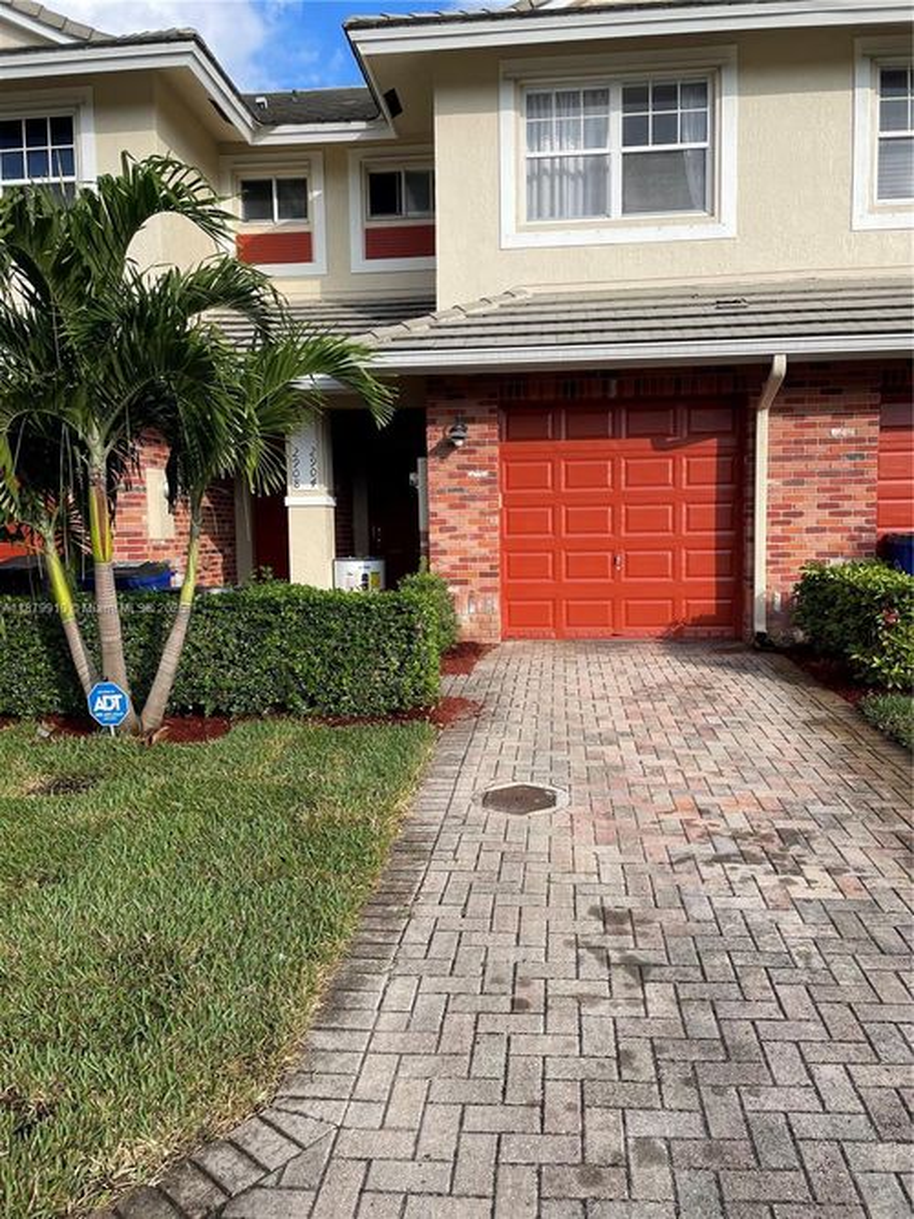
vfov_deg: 67.3
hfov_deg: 53.0
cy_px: 610
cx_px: 457
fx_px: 916
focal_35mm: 26
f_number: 1.6
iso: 50
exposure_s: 1/3040
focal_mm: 4.2
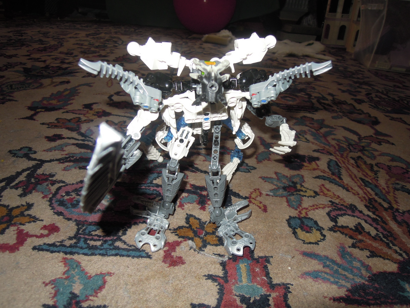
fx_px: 284
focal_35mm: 24
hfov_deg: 71.6
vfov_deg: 56.8
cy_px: 154
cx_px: 205
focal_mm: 4.3
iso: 160
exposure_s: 1/30
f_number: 2.5
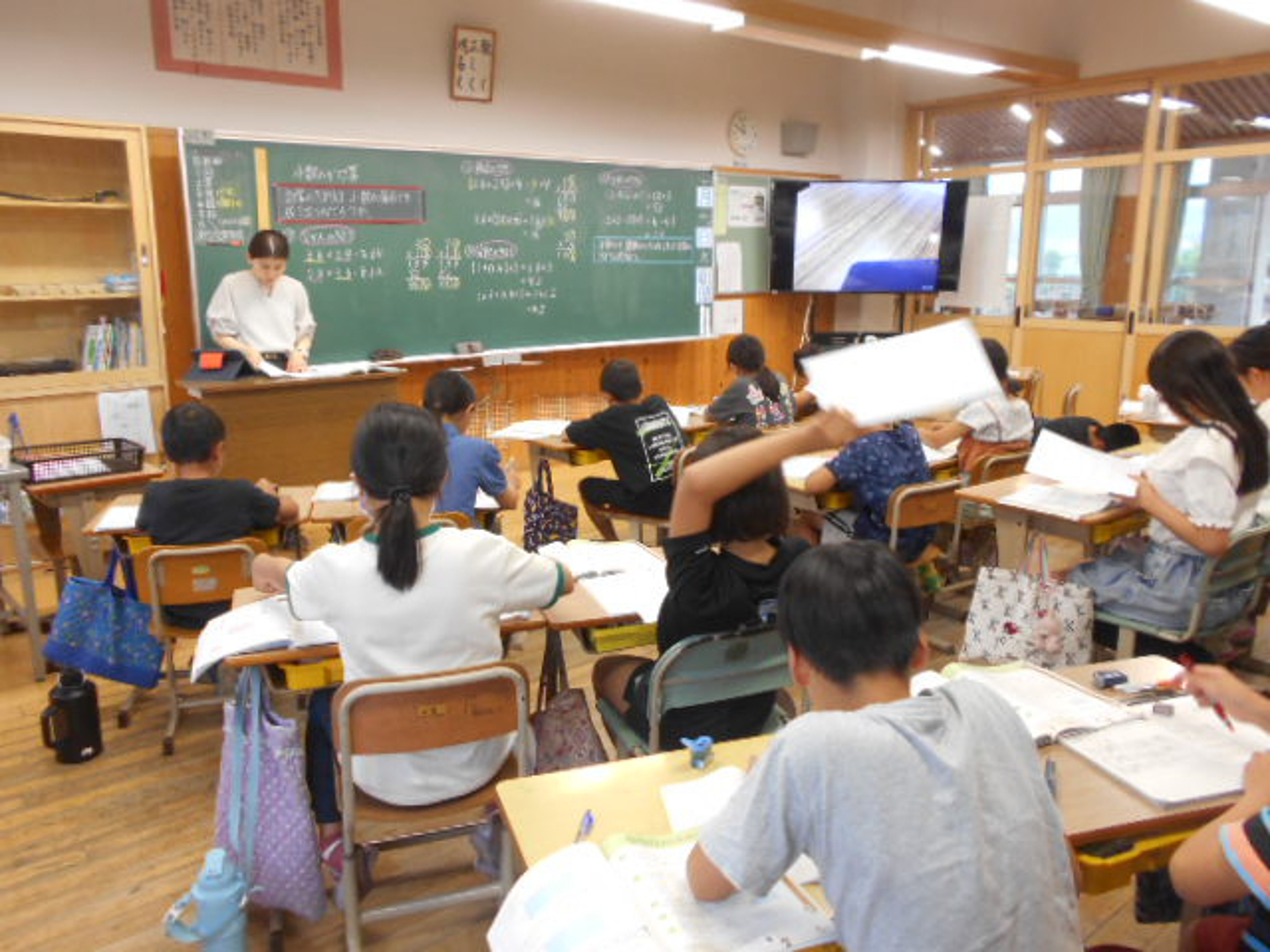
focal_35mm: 26
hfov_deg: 67.3
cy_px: 476
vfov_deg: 53.1
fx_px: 954
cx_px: 635
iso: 220
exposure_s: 1/30
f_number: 3.2
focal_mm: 4.6
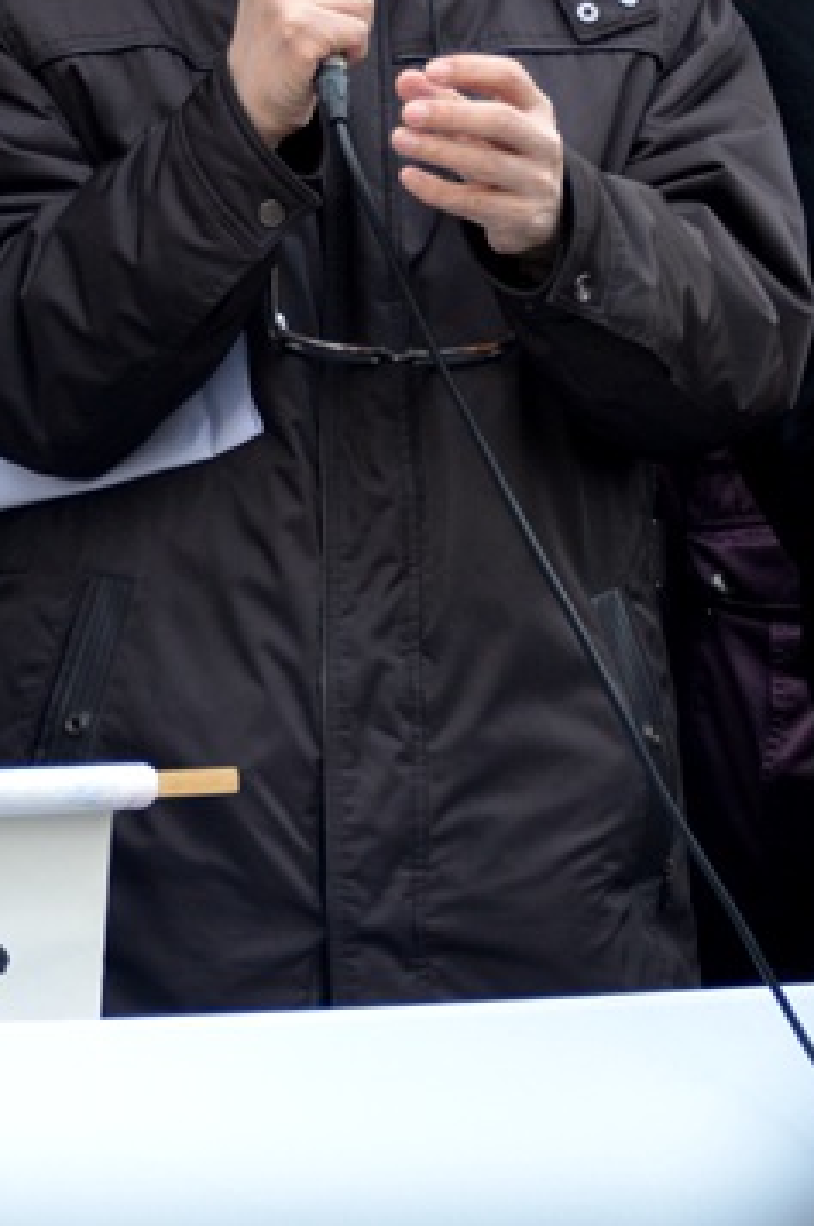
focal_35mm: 294
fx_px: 10000
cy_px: 512
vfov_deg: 7.0
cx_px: 234
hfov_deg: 4.7
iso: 800
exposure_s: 1/200
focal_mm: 100
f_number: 5.3
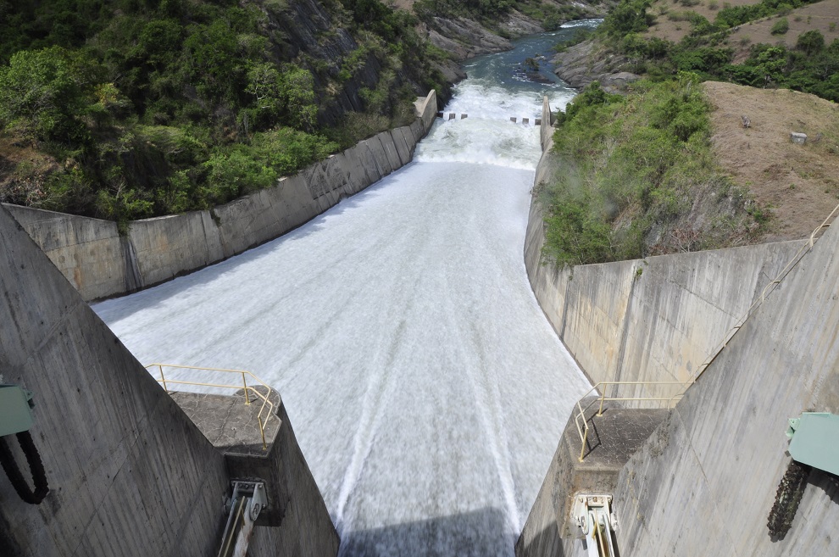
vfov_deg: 47.8
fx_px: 628
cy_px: 278
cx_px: 420
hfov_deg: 67.5
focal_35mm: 27
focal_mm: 18
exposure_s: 1/40
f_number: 22
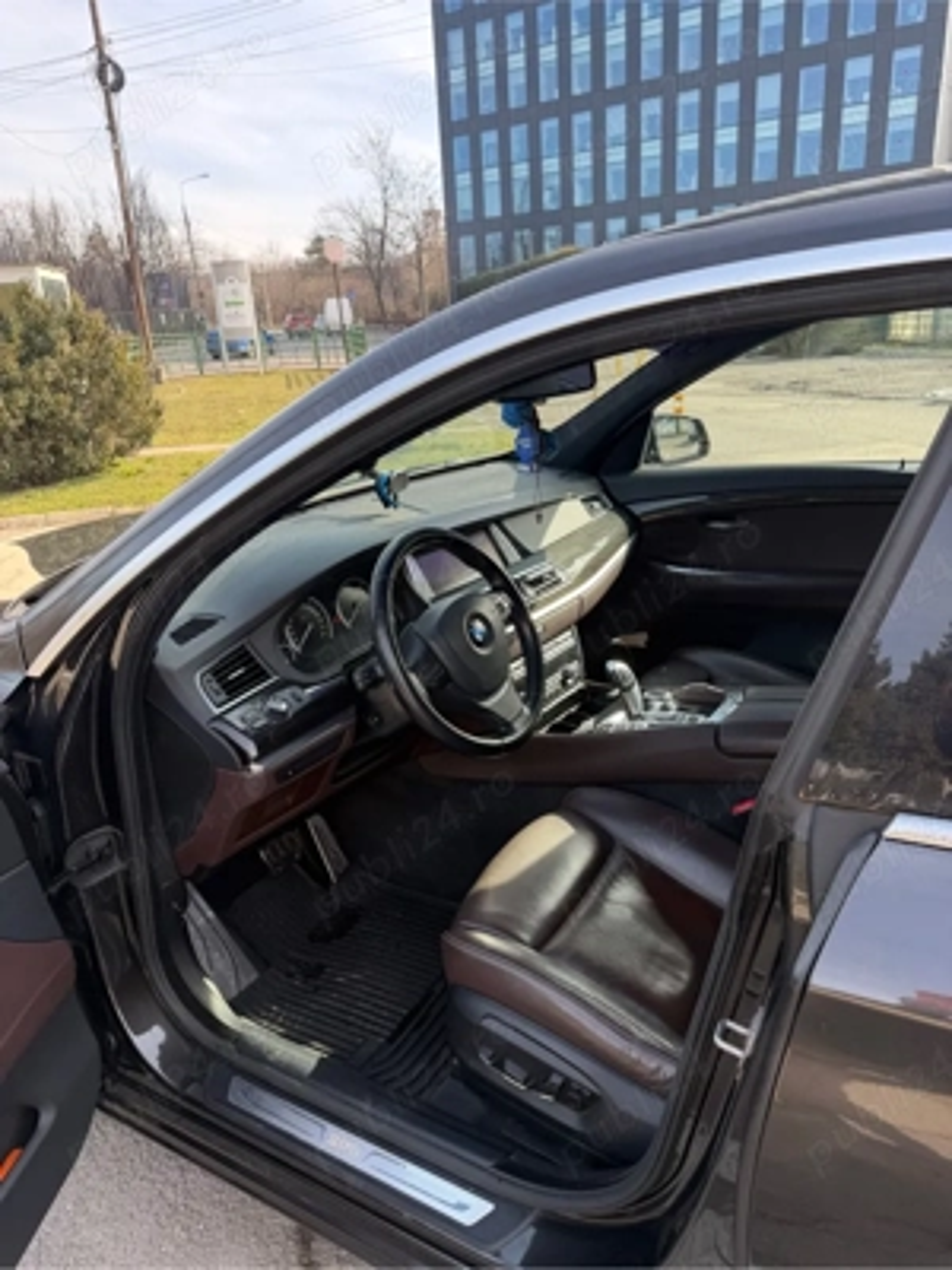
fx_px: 880
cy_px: 635
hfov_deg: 56.8
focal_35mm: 24
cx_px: 476
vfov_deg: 71.6
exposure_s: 1/524
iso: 80
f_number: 1.78
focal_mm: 6.76
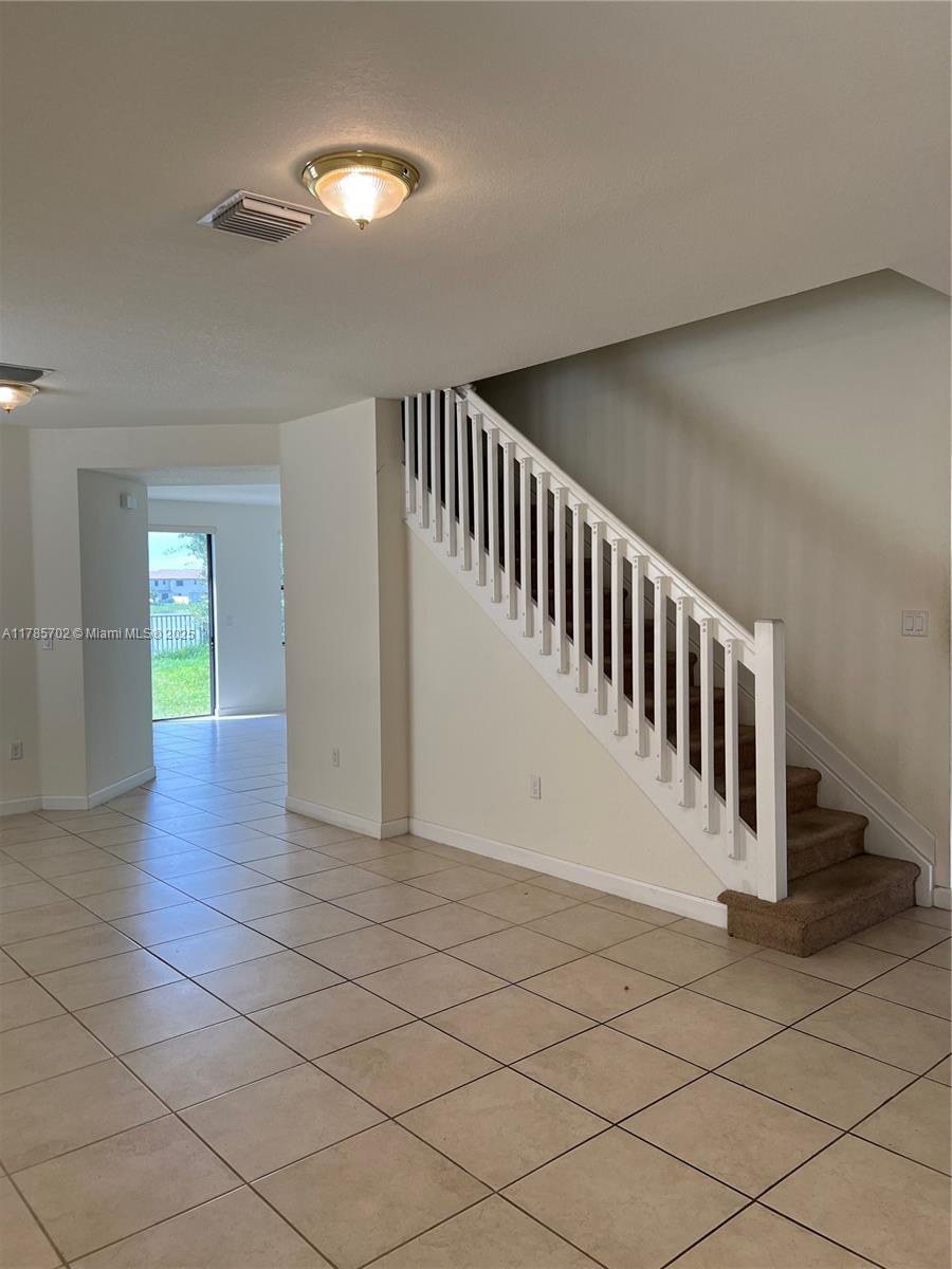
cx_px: 476
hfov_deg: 53.1
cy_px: 634
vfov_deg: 67.3
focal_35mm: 26
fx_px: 953
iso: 64
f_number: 1.5
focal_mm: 5.7
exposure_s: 1/161
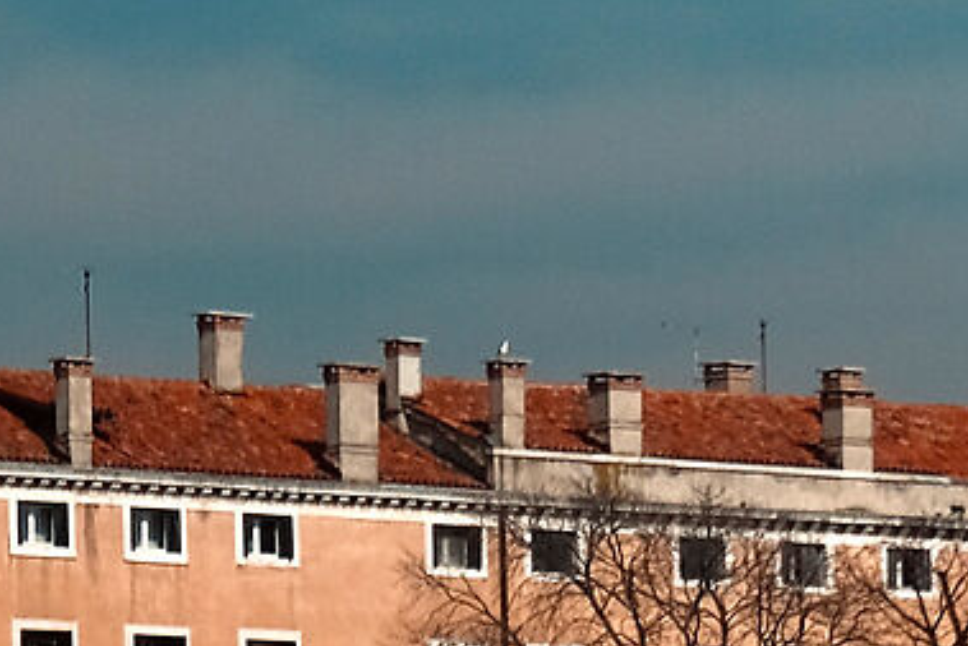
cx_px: 2991
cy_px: -125
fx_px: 11405
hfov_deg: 4.6
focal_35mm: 424
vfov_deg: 3.2
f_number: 6.4
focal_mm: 44.4
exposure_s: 1/2400
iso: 200
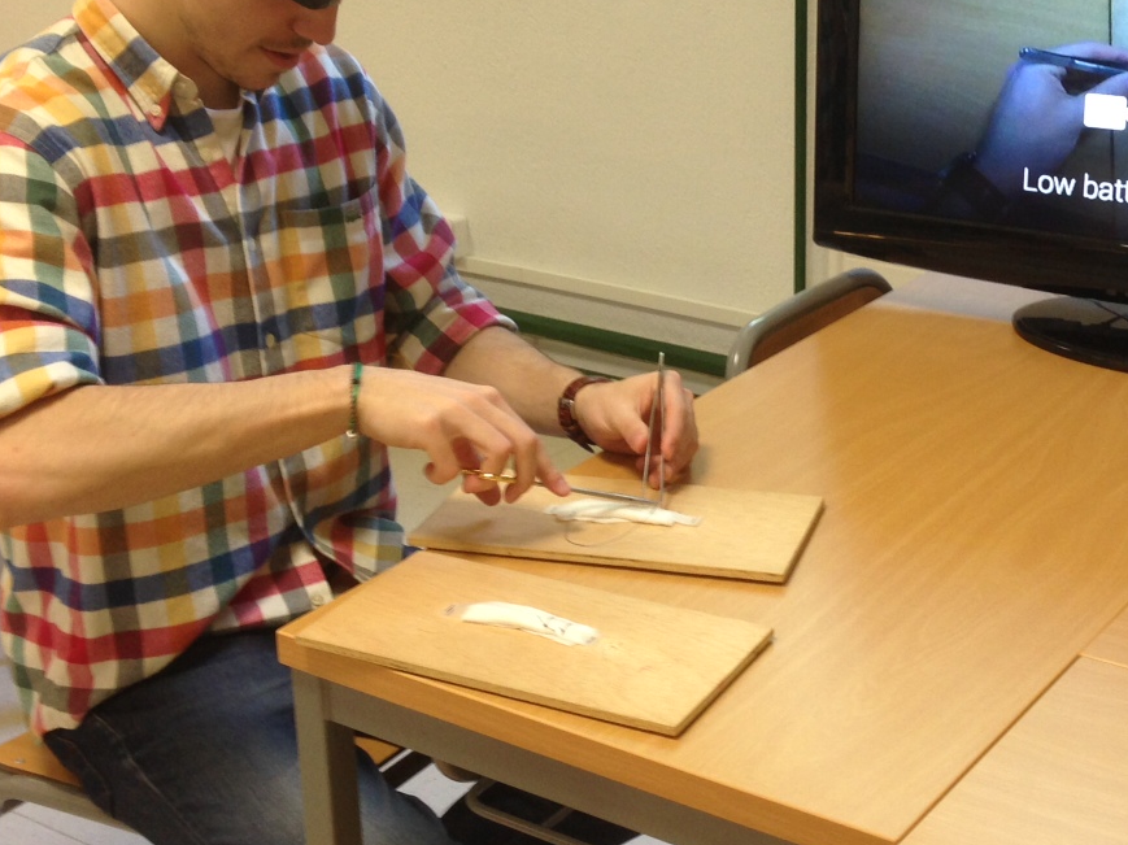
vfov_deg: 23.6
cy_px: 361
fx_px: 2020
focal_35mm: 62
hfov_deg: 31.0
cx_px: 758
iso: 64
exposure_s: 1/20
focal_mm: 4.13
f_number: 2.4
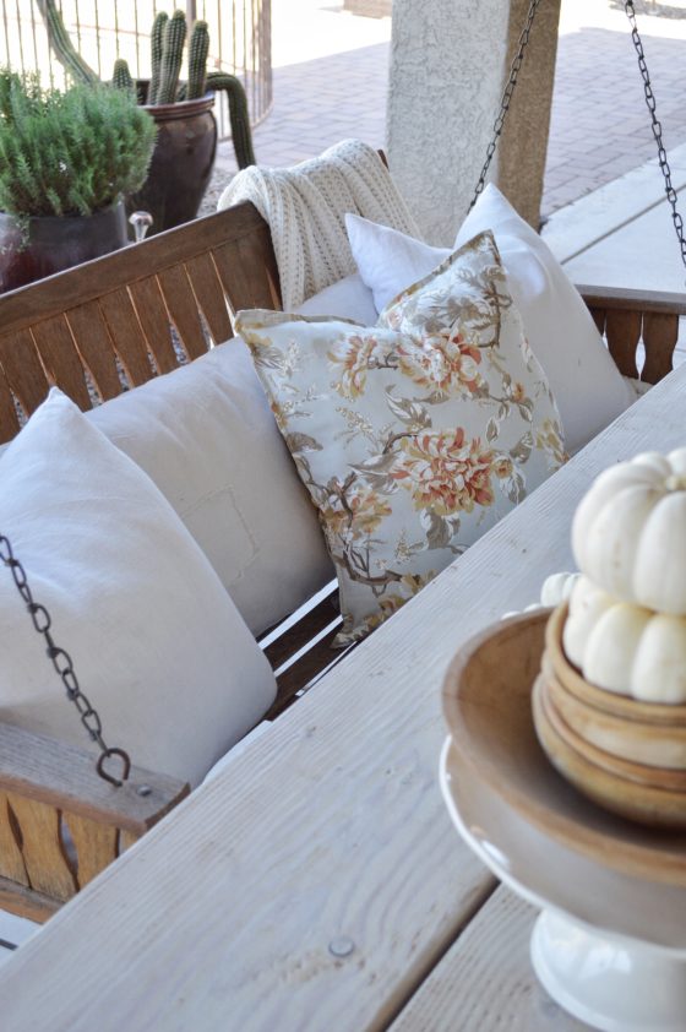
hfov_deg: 28.0
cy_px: 516
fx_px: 1374
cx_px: 343
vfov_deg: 41.1
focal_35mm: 48
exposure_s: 1/160
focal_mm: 32
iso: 400
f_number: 4.8
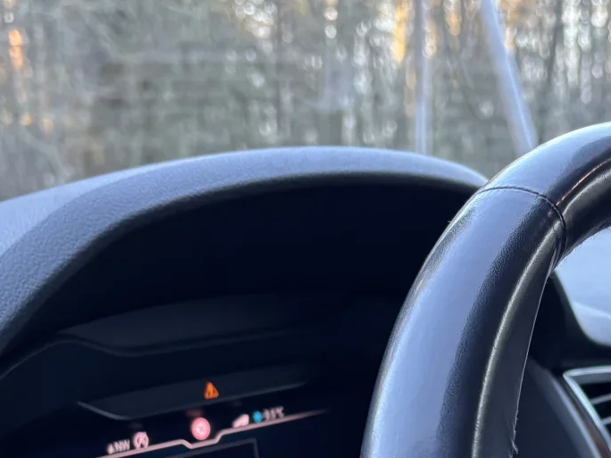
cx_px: 499
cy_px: 558
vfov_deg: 19.0
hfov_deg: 26.1
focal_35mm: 73
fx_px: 1289
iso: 125
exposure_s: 1/84
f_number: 1.6
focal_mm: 5.96
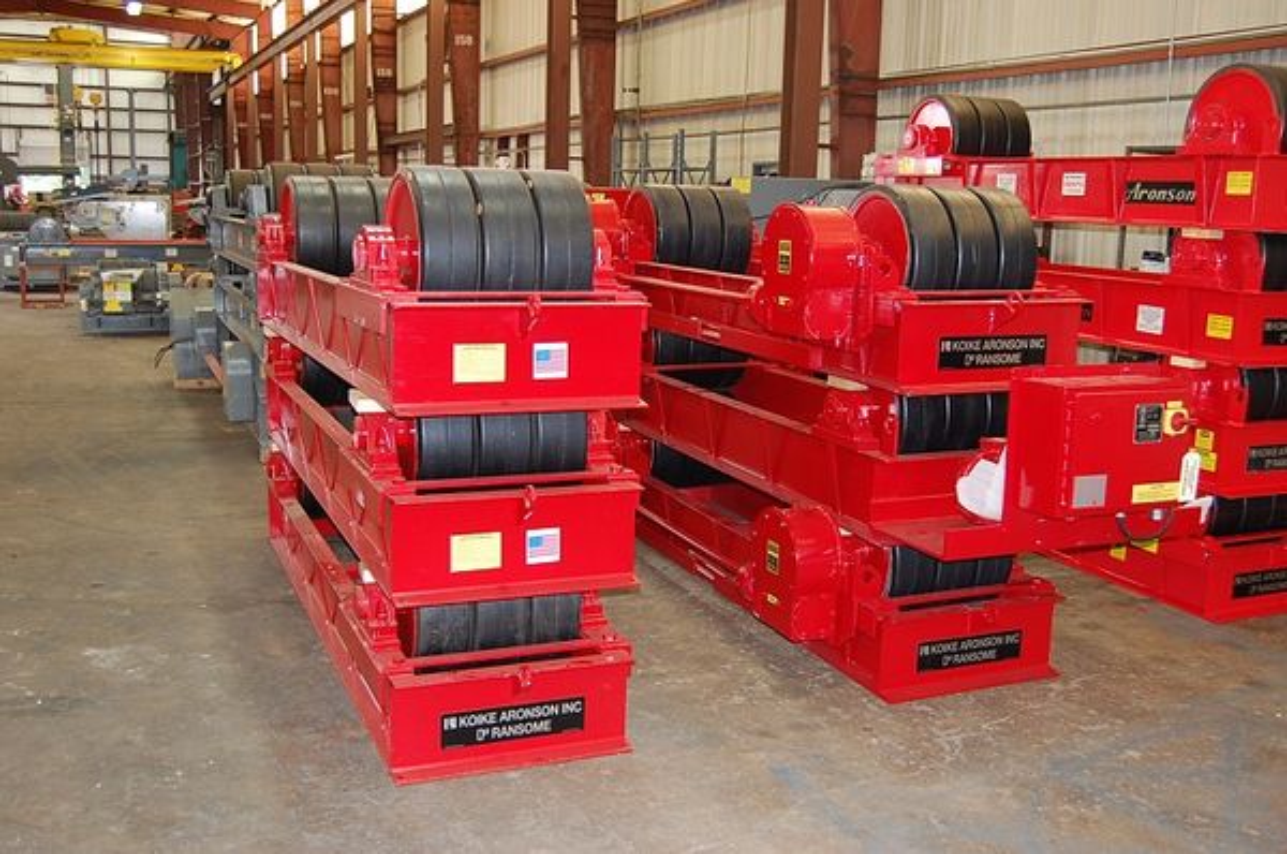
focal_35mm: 34
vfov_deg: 38.2
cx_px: 644
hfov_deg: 55.2
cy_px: 427
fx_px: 1231
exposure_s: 1/60
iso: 500
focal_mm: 23
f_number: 3.8
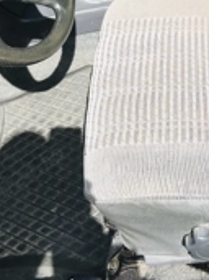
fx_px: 548
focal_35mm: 68
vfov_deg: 26.1
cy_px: -38
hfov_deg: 21.2
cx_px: 183
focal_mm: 4.15
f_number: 2.2
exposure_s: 1/469
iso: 25
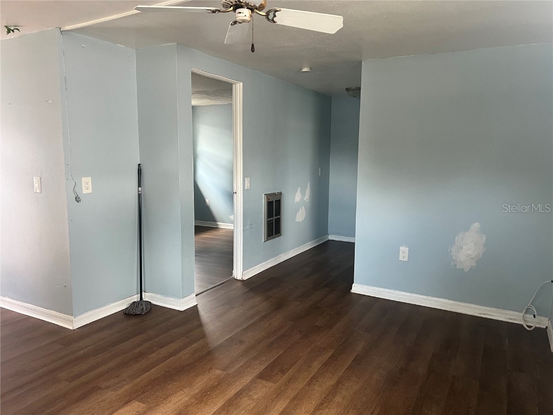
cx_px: 276
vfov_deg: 53.1
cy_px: 208
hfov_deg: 67.3
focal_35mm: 26
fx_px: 415
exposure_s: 1/85
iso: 125
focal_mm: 5.7
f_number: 1.5
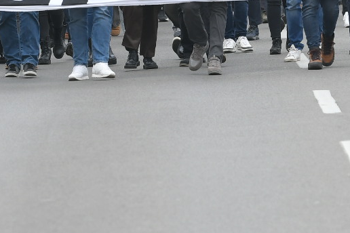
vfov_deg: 1.8
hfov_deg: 2.7
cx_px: 187
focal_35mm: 775
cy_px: -74
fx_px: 7534
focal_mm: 165
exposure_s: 1/1000
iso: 400
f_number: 4.5
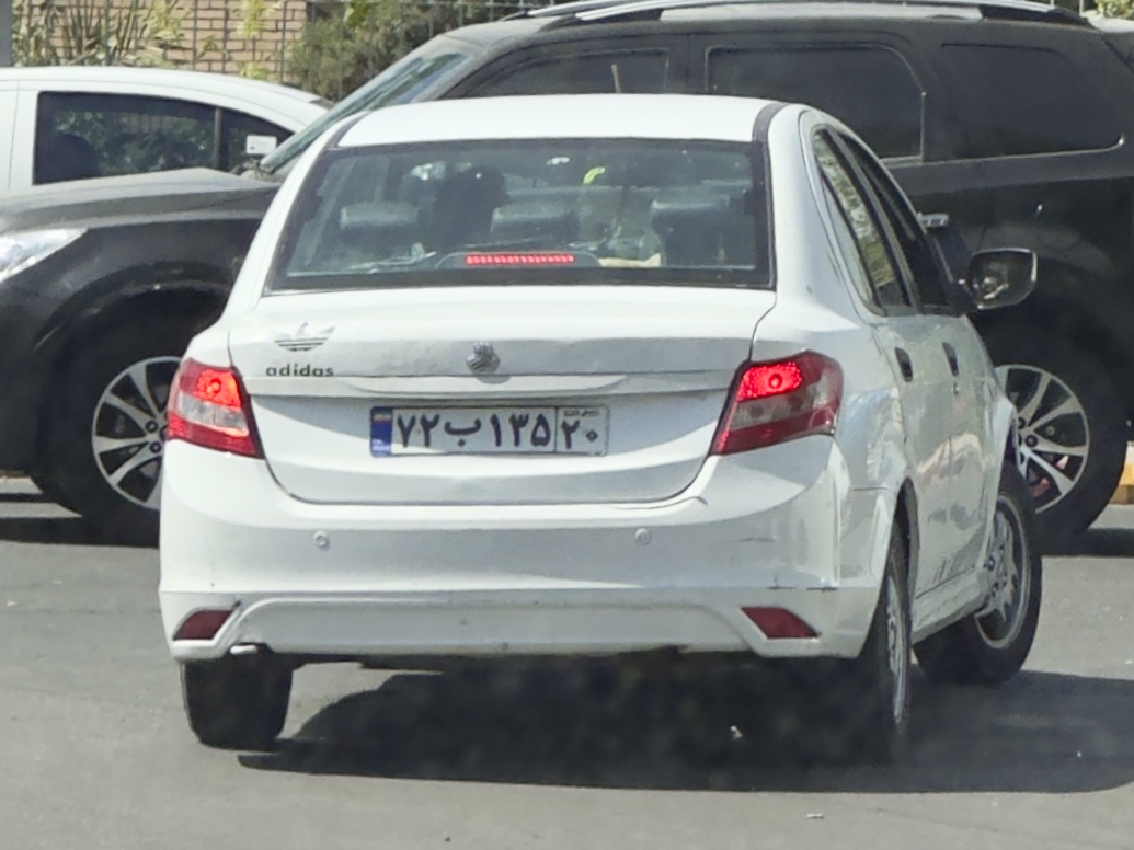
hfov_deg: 25.0
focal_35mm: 78
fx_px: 2555
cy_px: 430
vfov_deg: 18.9
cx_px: 561
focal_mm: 9
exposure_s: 1/622
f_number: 2.8
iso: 25
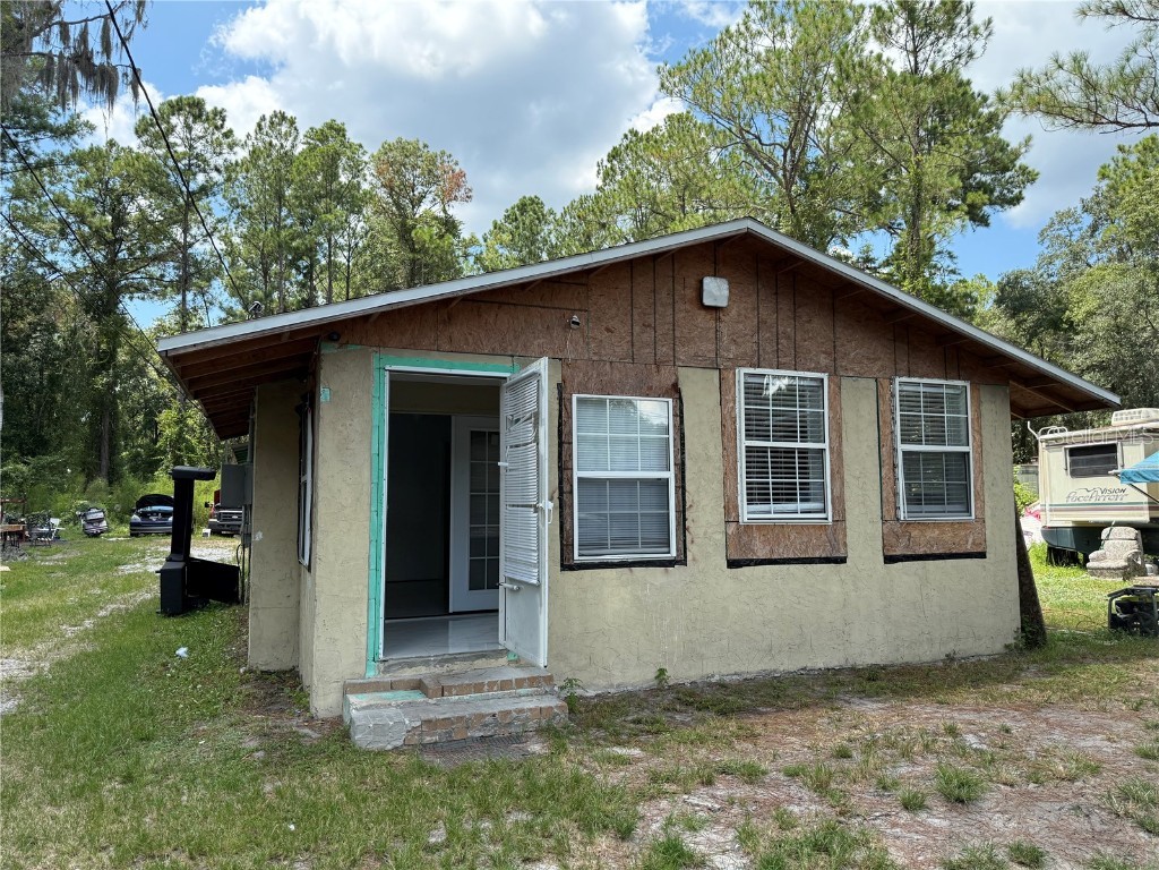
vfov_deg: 56.8
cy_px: 435
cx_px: 580
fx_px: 804
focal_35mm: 24
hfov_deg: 71.6
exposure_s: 1/1727
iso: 100
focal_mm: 6.76
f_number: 1.78
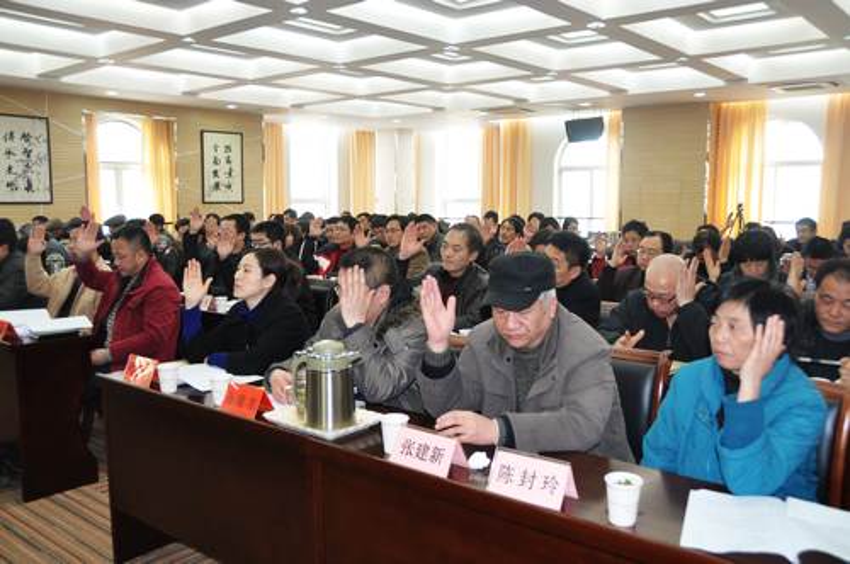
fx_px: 707
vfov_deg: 43.5
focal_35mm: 30
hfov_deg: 62.0
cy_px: 282
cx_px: 425
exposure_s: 1/30
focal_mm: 20
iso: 400
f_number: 3.5
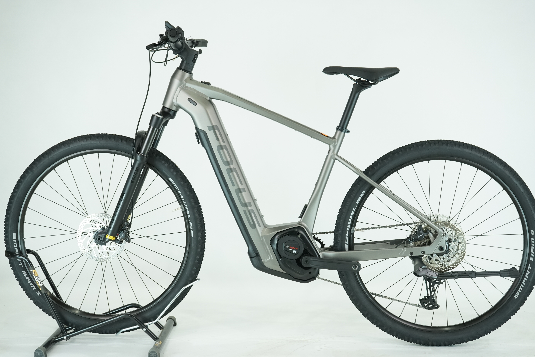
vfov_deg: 26.0
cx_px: 272
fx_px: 773
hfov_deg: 38.2
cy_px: 173
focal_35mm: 52
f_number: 5.6
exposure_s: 1/200
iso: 1600
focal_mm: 50
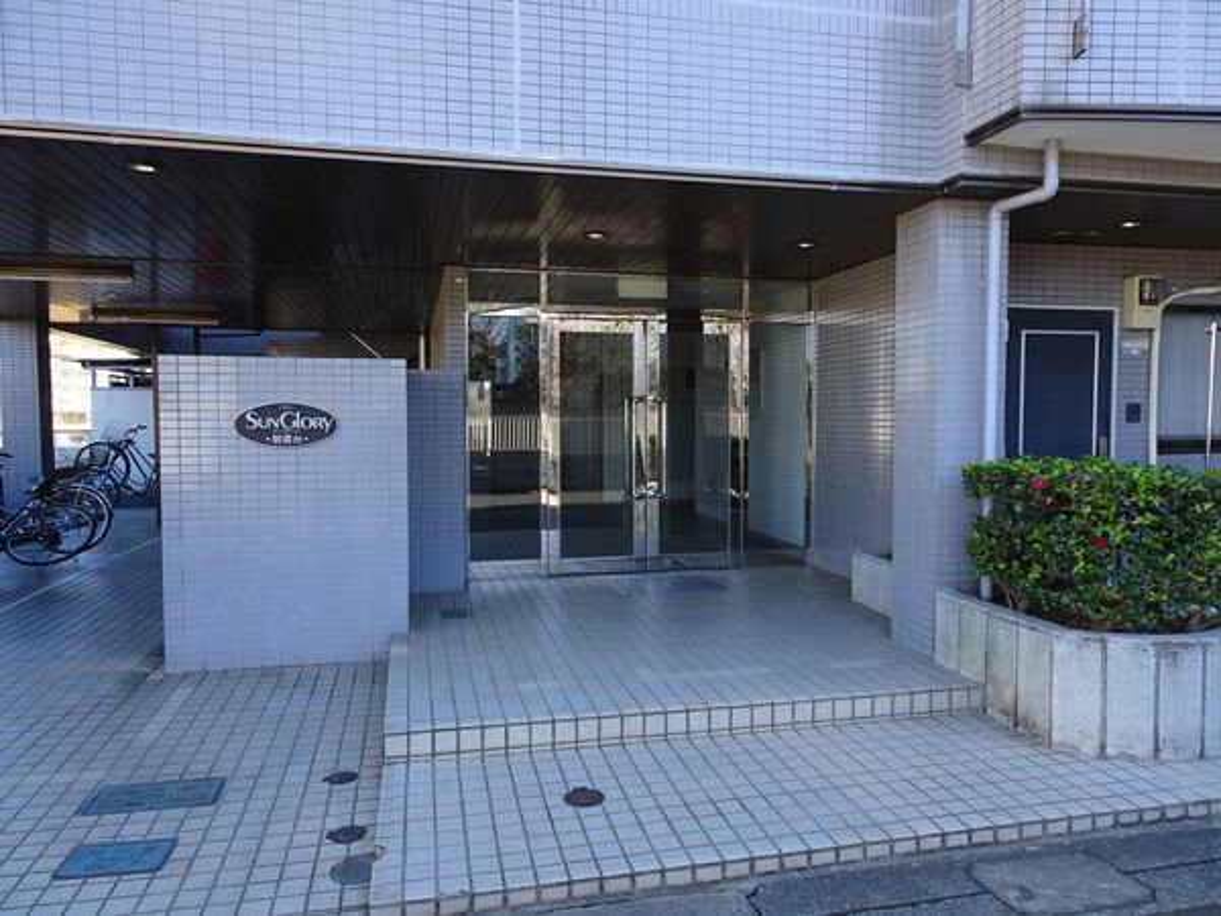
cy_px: 458
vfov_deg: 56.8
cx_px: 610
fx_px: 847
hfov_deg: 71.6
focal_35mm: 24
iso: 80
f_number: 3.5
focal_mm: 4.1
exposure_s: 1/80
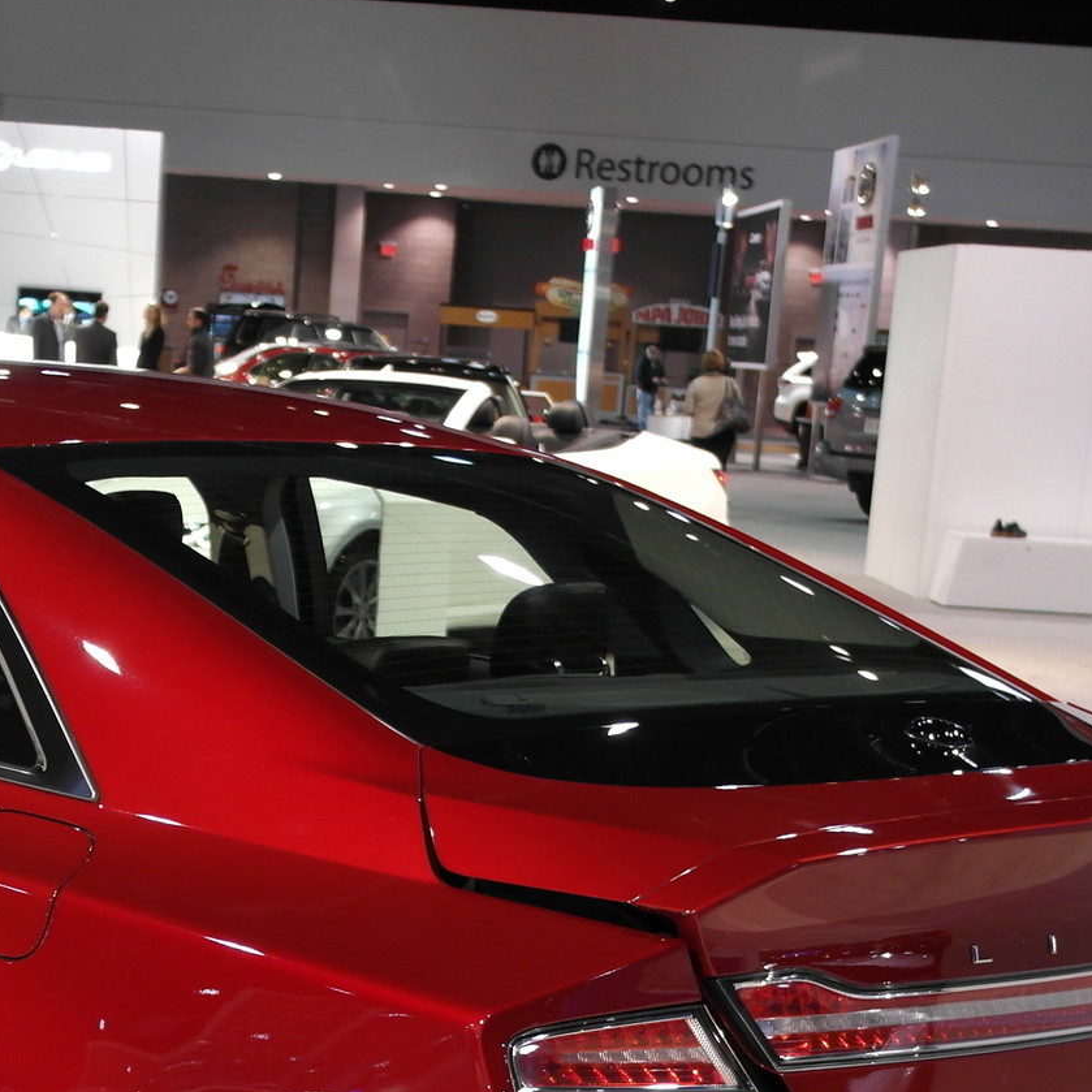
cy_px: 1055
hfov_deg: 22.6
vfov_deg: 22.0
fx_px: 2712
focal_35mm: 76
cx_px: 329
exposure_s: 1/30
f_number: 3.5
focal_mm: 20
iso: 400
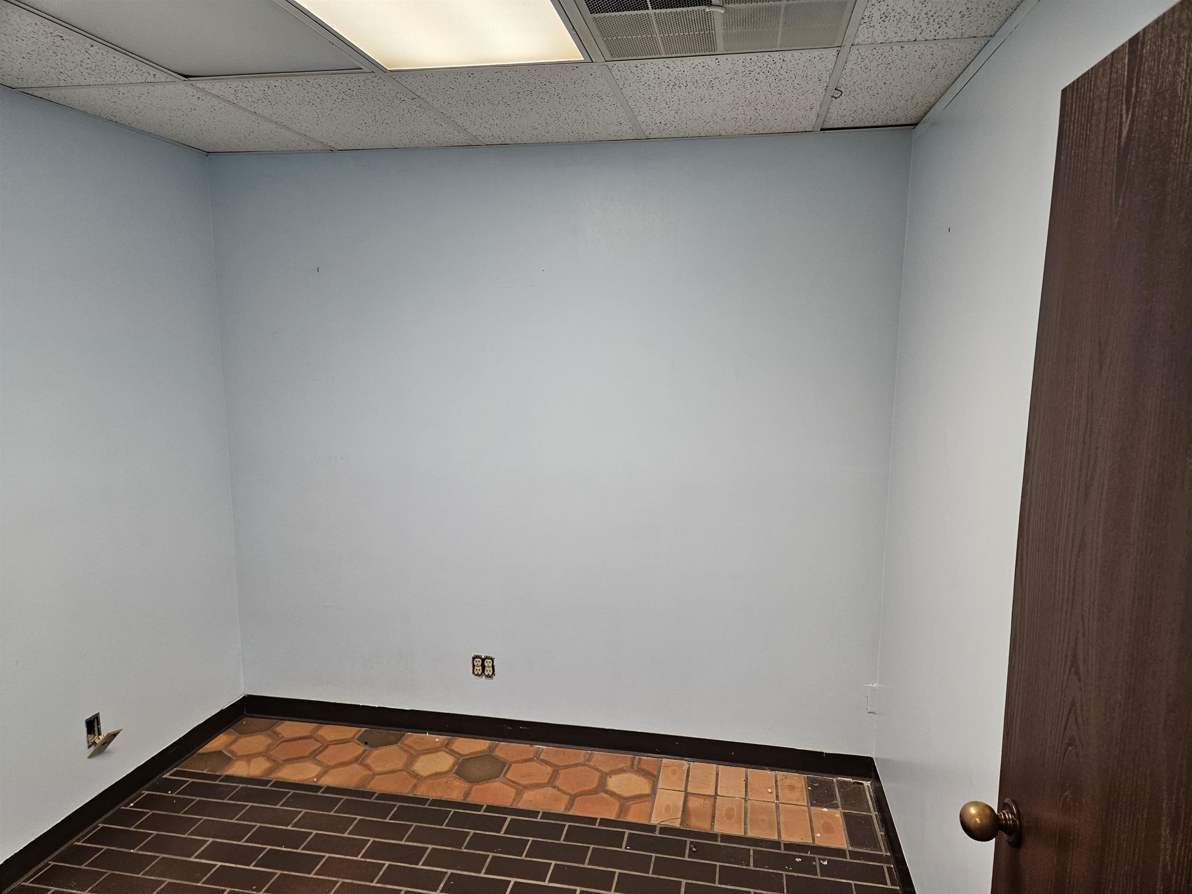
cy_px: 447
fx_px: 792
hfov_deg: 73.9
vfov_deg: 58.9
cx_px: 596
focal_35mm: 23
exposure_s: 1/120
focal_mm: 5.4
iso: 160
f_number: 1.8
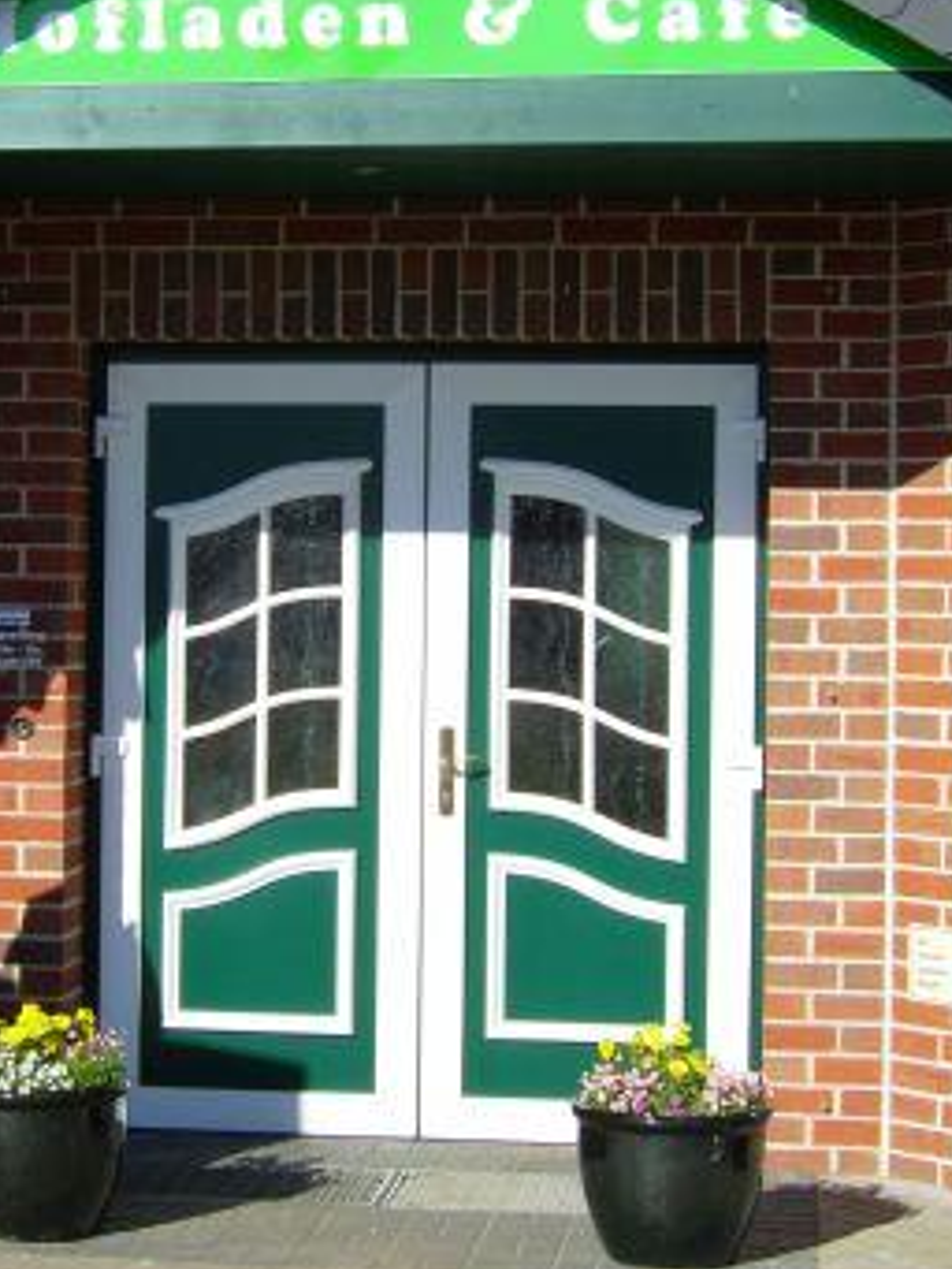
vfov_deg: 21.3
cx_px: 368
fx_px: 3371
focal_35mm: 92
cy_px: 551
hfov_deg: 16.1
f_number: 7.7
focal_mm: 14.5
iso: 50
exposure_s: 1/320
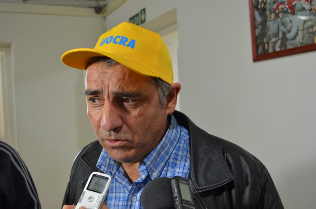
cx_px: 158
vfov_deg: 30.7
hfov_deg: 45.0
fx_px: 381
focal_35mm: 44
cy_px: 104
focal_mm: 29
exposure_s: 1/40
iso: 800
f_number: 4.5
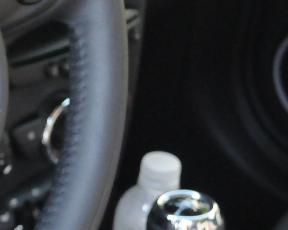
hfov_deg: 11.3
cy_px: 61
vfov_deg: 9.5
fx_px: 1380
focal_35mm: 162
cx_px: -180
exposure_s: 1/250
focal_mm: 28
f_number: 5
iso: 2000
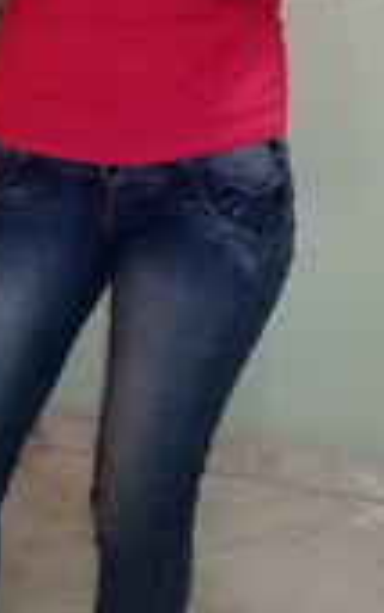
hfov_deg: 14.2
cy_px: 43
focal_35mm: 92
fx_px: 1539
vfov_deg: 21.9
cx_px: 133
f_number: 2.2
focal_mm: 3.3
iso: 320
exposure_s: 1/33
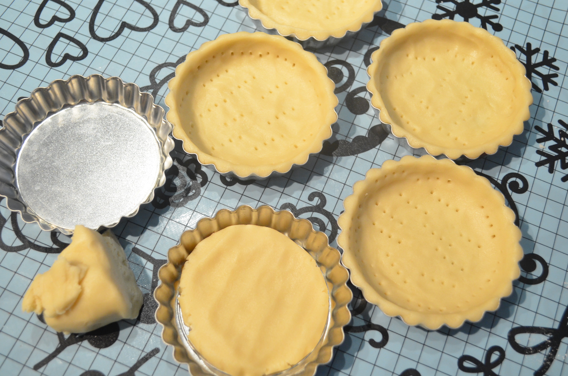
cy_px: 188
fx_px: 709
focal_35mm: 45
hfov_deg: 43.7
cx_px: 284
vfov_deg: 29.7
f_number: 4.5
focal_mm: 30
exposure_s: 1/60
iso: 1600
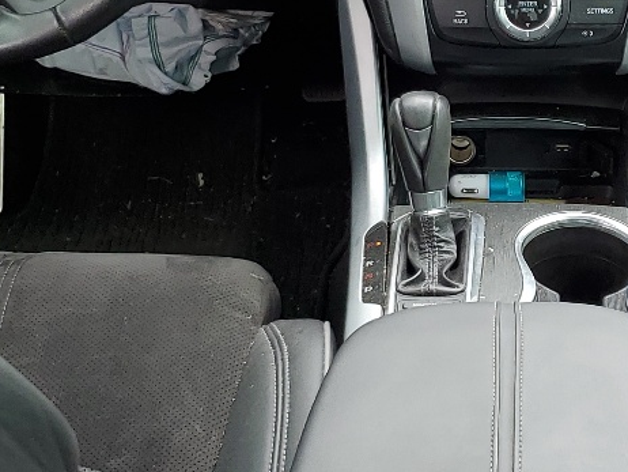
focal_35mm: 90
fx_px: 1634
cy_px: 204
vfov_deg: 16.4
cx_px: 477
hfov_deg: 21.6
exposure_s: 1/147
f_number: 1.5
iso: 50
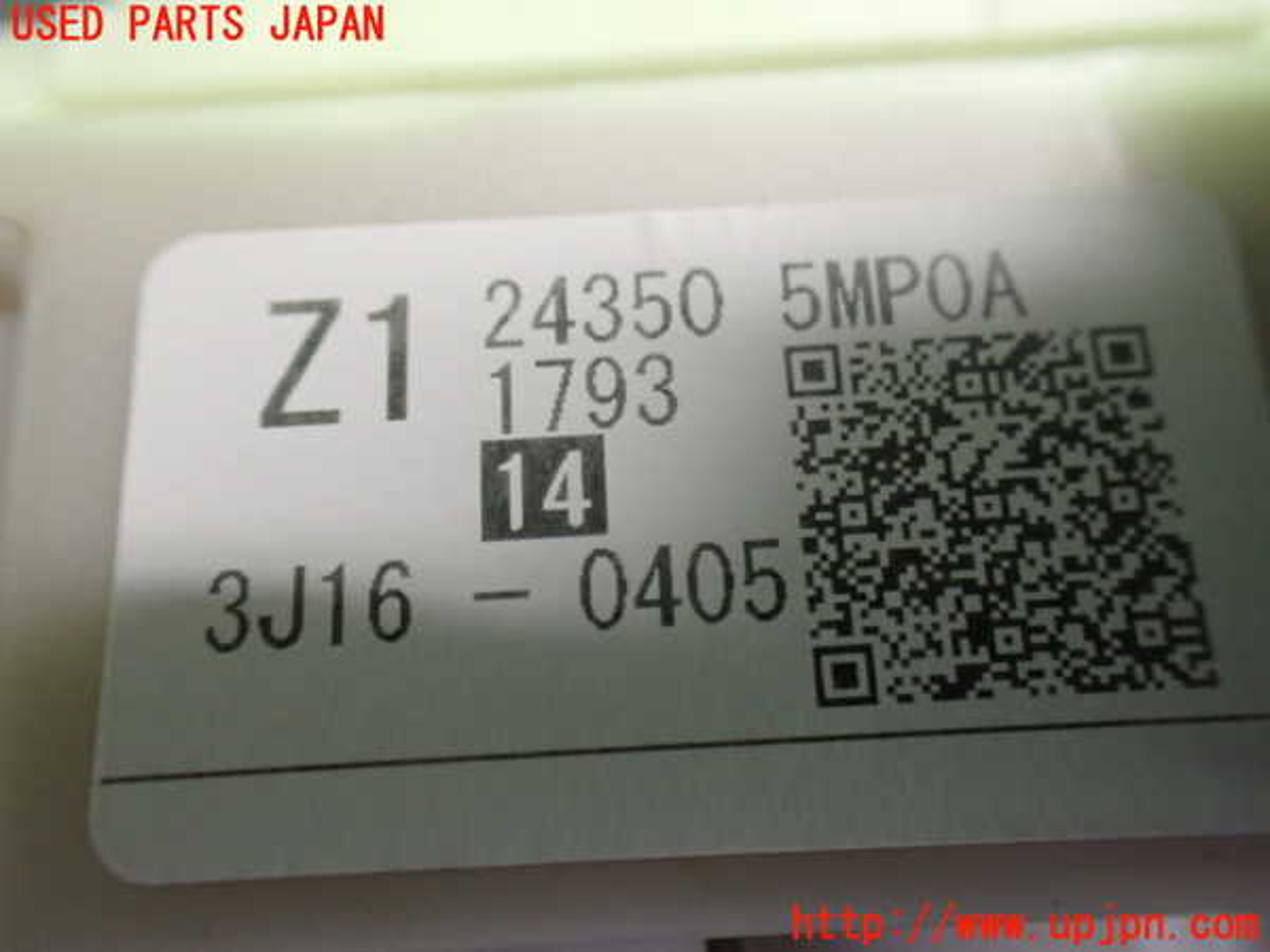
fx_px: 1101
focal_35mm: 30
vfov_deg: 46.8
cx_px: 635
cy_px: 476
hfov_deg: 60.0
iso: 800
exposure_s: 1/30
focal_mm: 5.4
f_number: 2.3
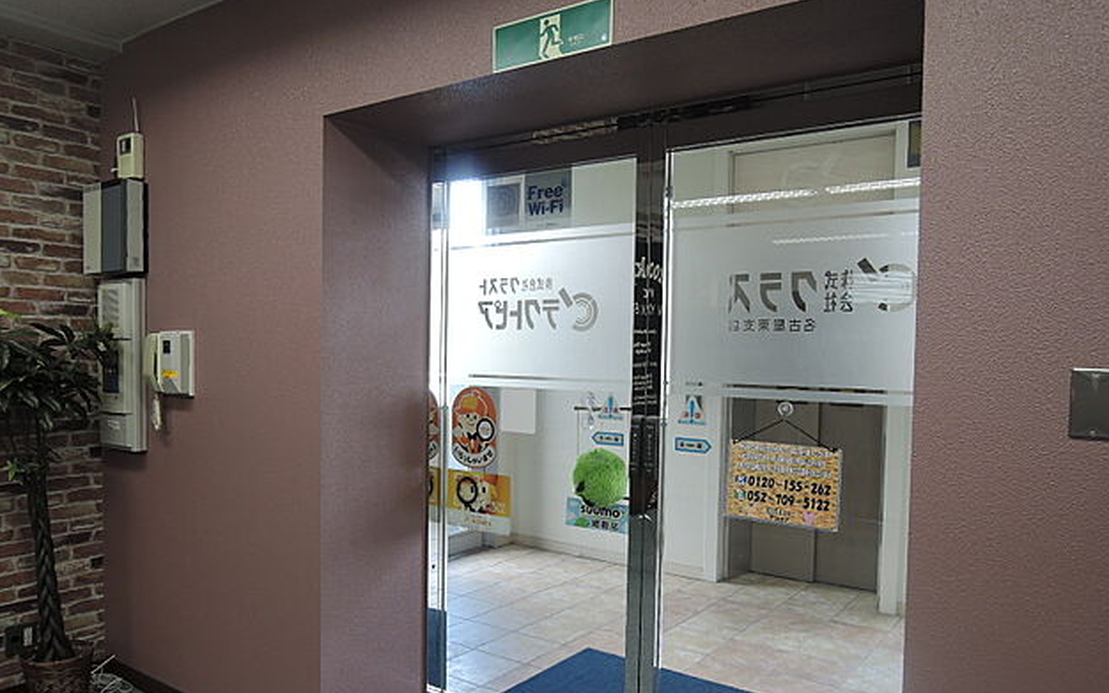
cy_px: 385
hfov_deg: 70.4
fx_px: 786
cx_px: 547
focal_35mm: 26
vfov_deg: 47.5
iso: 80
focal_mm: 5.1
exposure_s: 1/40
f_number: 2.8
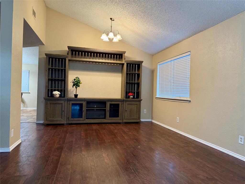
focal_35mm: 24
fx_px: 170
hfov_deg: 71.6
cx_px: 122
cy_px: 92
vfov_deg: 56.8
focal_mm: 6.76
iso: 200
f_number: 1.78
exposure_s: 1/60
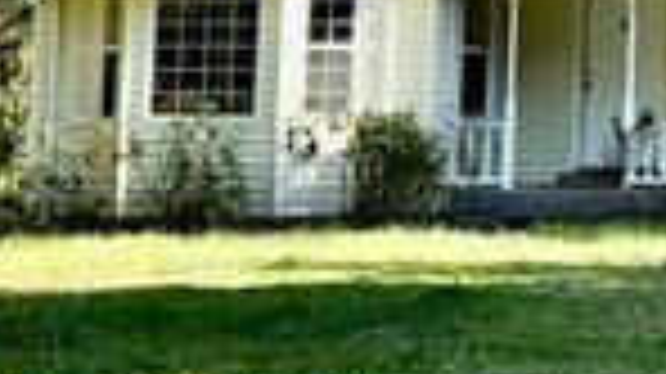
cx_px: 1076
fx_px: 3124
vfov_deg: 6.7
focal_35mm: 177
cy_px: -264
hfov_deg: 11.5
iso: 64
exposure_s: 1/2088
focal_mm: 6.76
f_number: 1.78
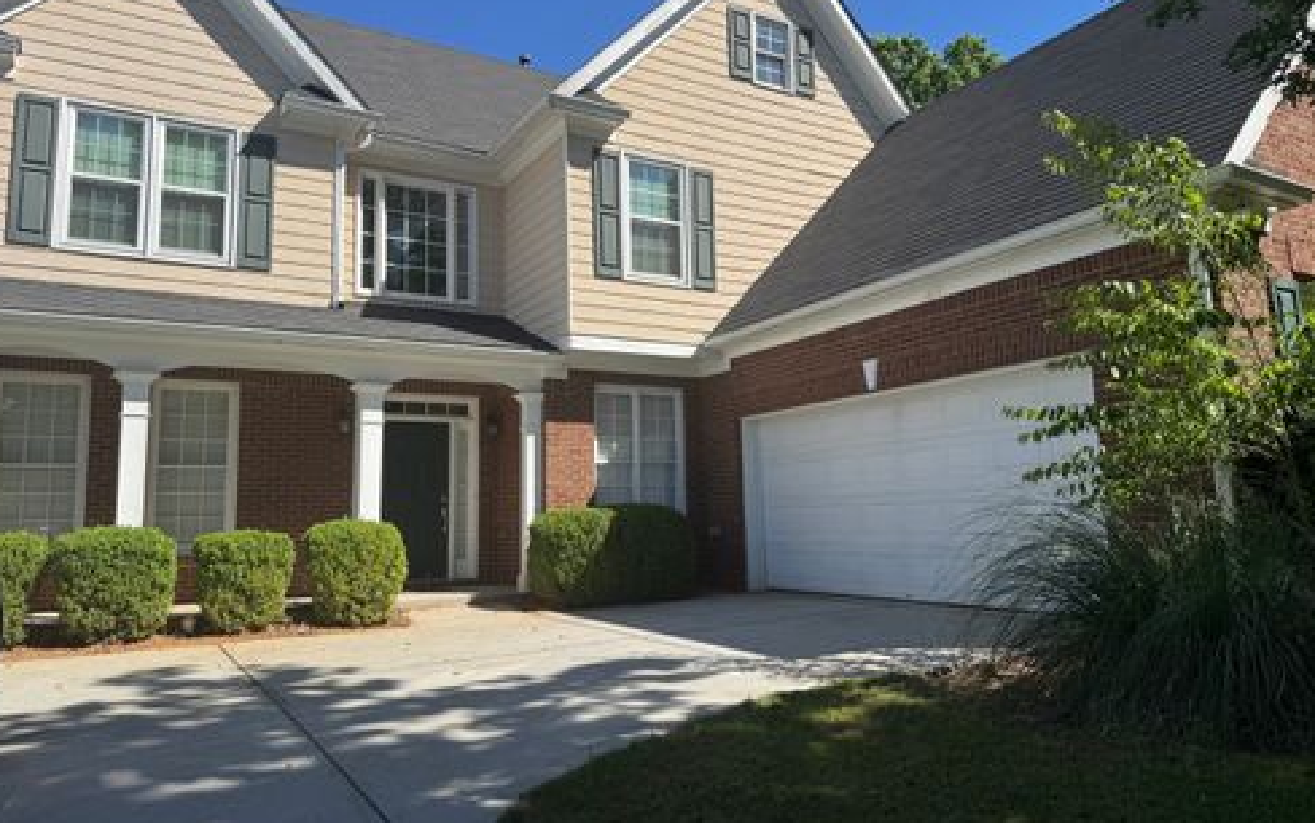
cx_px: 653
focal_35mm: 26
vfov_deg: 47.6
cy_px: 386
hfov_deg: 70.4
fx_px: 932
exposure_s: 1/4310
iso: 80
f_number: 1.78
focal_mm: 6.76
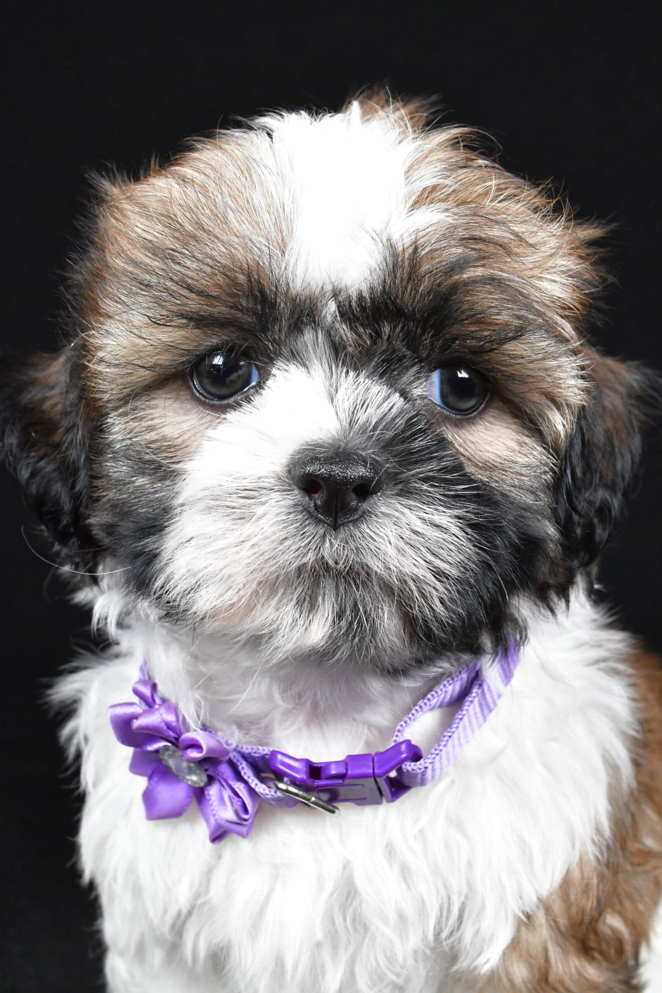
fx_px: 1158
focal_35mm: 42
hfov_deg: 31.9
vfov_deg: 46.4
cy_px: 496
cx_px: 331
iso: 6400
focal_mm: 28
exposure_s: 1/400
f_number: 11
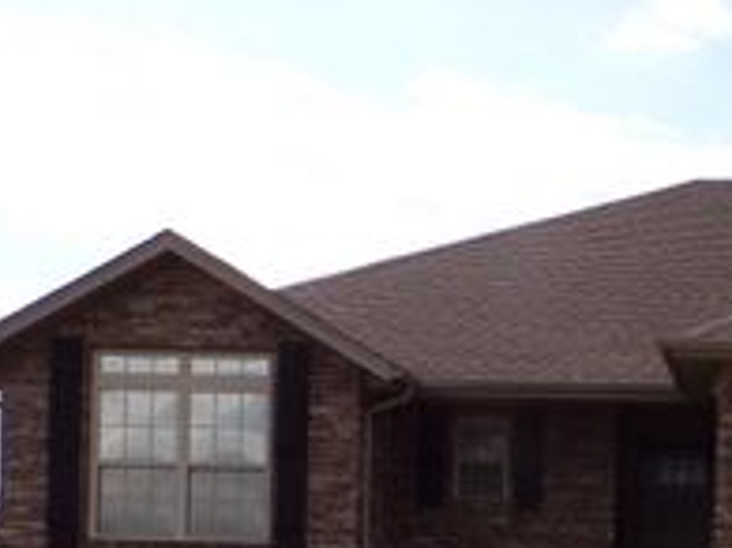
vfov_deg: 17.2
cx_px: 796
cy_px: 636
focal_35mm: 82
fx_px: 1733
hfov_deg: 22.6
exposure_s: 1/1000
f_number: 4.8
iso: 80
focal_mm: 5.8
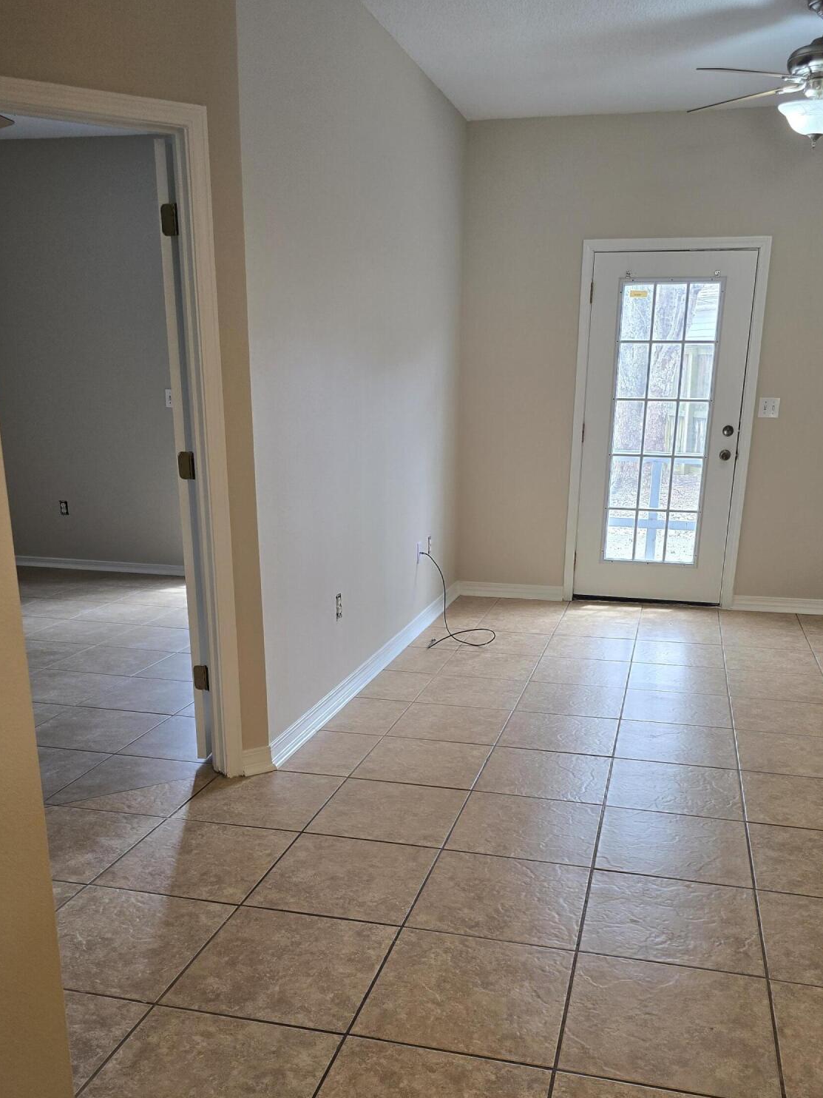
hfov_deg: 45.4
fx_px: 983
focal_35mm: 31
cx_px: 453
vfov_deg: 57.6
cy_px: 690
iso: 100
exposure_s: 1/120
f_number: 1.7
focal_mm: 6.3
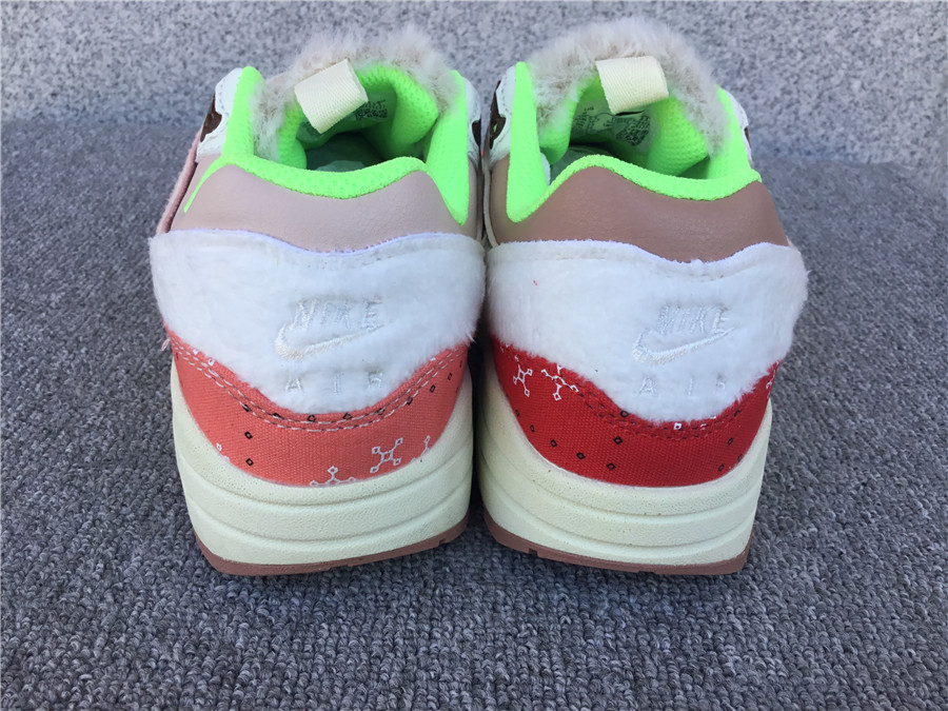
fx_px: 849
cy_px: 356
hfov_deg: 58.4
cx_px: 474
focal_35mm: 31
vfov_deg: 45.4
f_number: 2.4
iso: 25
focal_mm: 3.3
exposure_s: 1/168
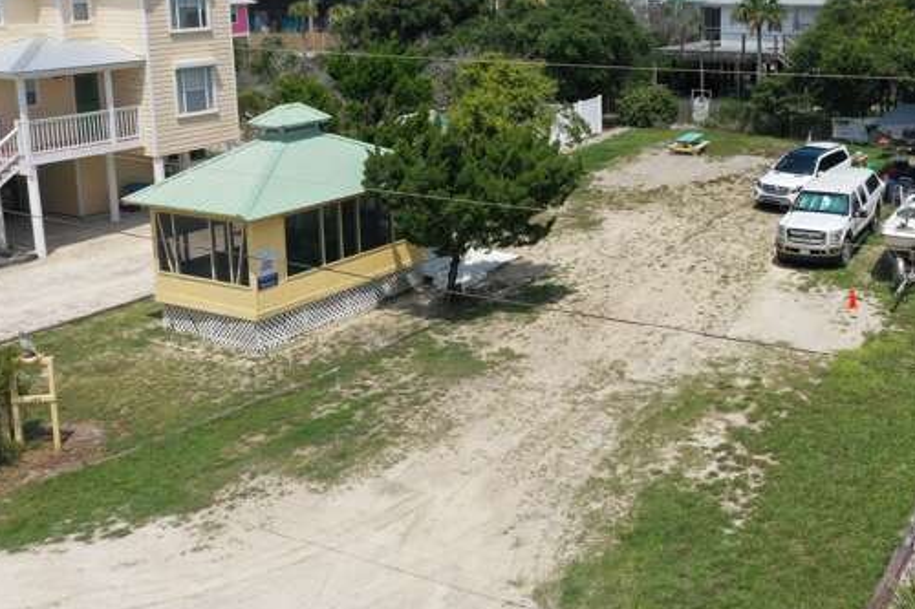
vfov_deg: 30.7
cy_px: 155
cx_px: 692
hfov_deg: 43.9
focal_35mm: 43
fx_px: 1092
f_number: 6.3
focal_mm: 10.26
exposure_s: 1/640
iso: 100
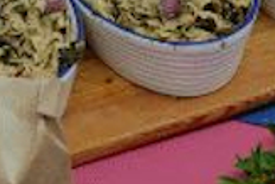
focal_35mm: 169
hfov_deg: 12.1
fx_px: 1292
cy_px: -39
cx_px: 213
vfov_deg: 8.1
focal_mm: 34
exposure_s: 1/125
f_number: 5.6
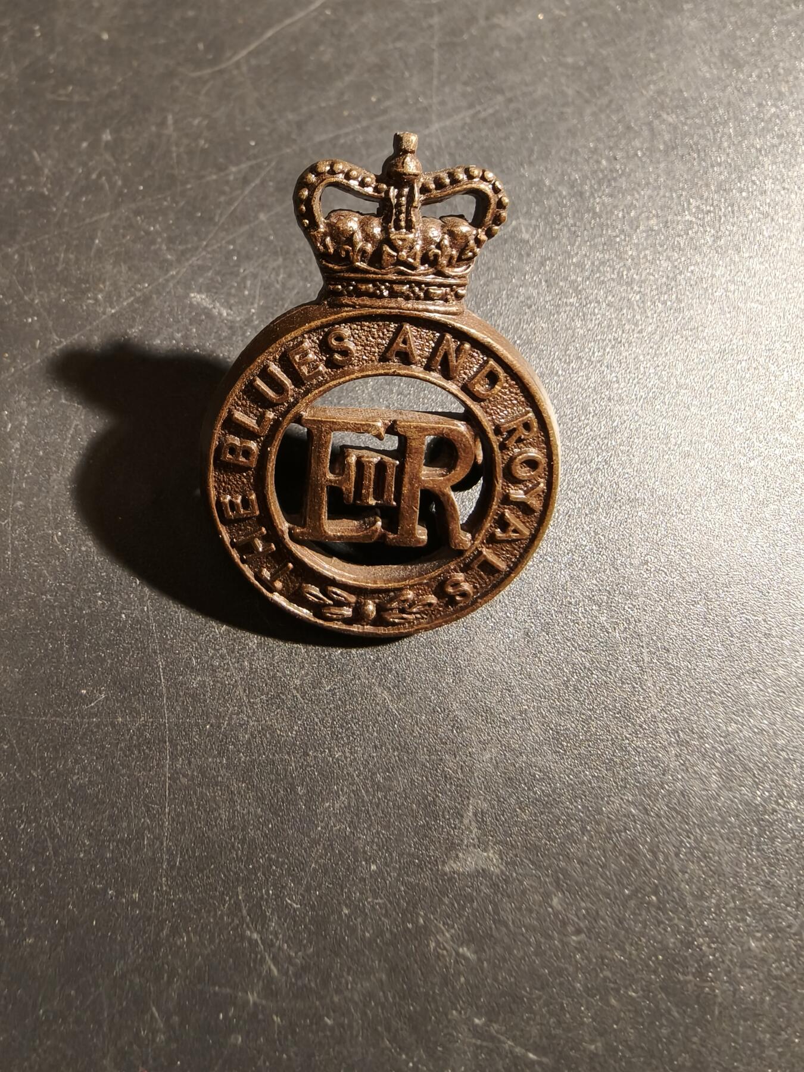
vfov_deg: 73.9
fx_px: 712
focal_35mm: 23
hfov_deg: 58.9
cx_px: 402
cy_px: 536
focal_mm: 2.32
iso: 320
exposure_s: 1/50
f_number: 2
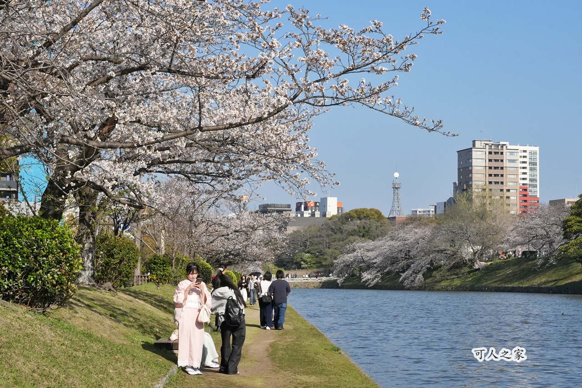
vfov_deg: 17.7
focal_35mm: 77
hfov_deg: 26.3
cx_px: 291
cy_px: 194
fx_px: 1245
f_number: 10
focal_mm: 51.9
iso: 2000
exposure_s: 1/3200
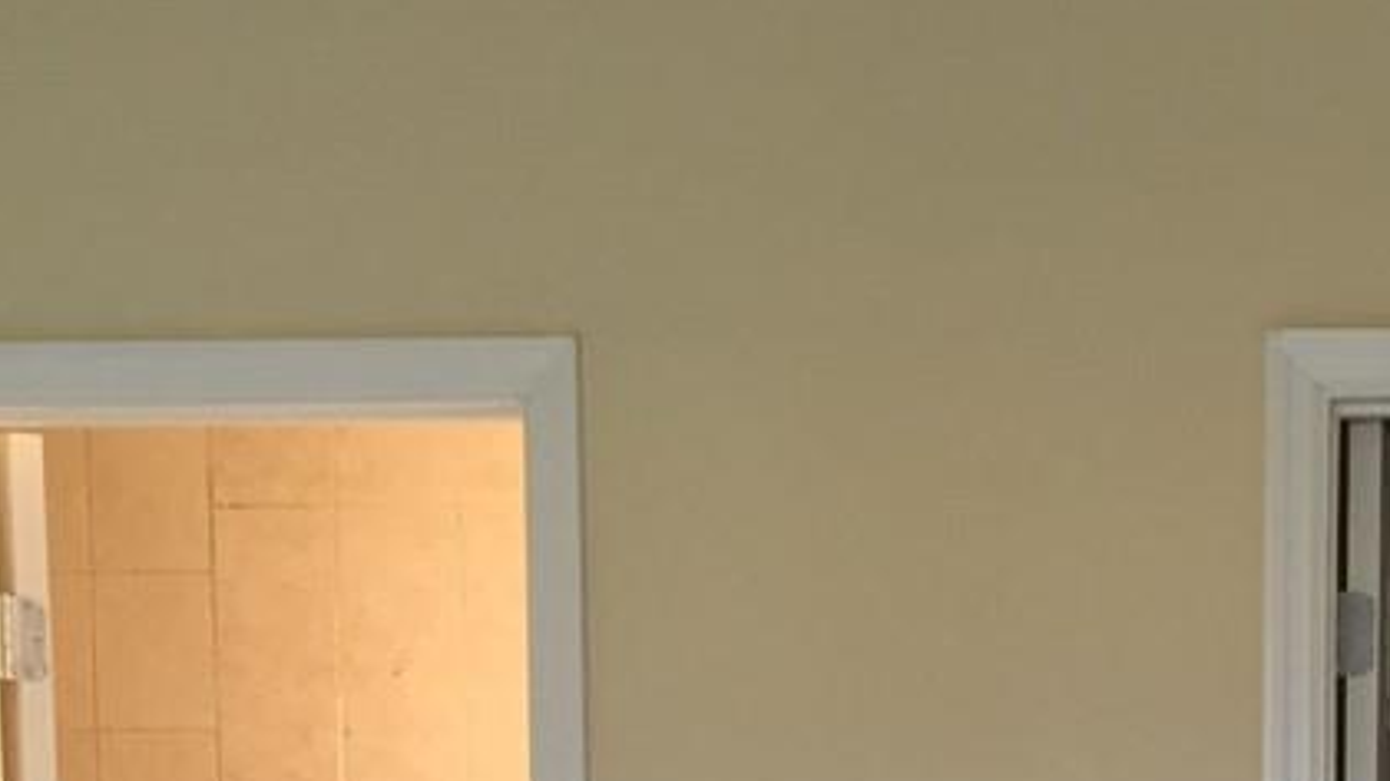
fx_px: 2837
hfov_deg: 26.9
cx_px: 1155
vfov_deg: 14.7
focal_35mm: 77
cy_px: 1148
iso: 100
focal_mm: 4.15
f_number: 2.2
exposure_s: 1/33
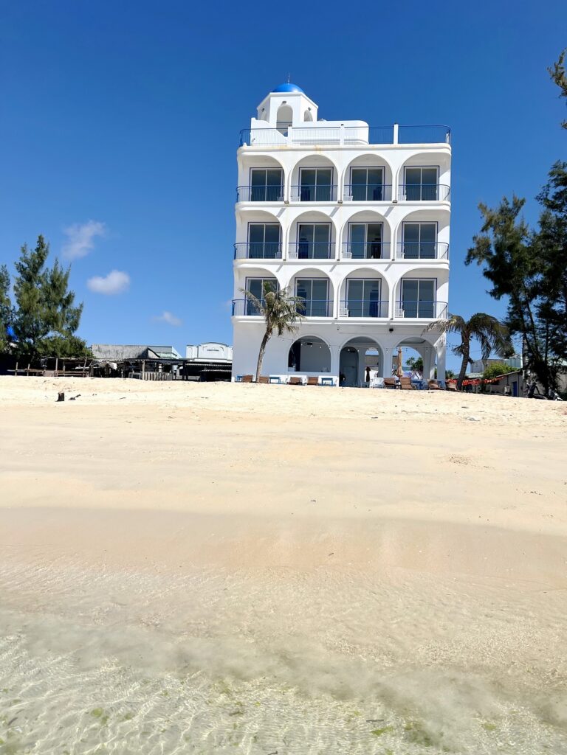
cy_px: 378
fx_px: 568
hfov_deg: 53.1
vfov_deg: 67.3
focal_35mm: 26
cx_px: 284
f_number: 1.5
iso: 50
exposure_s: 1/8696
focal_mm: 5.7
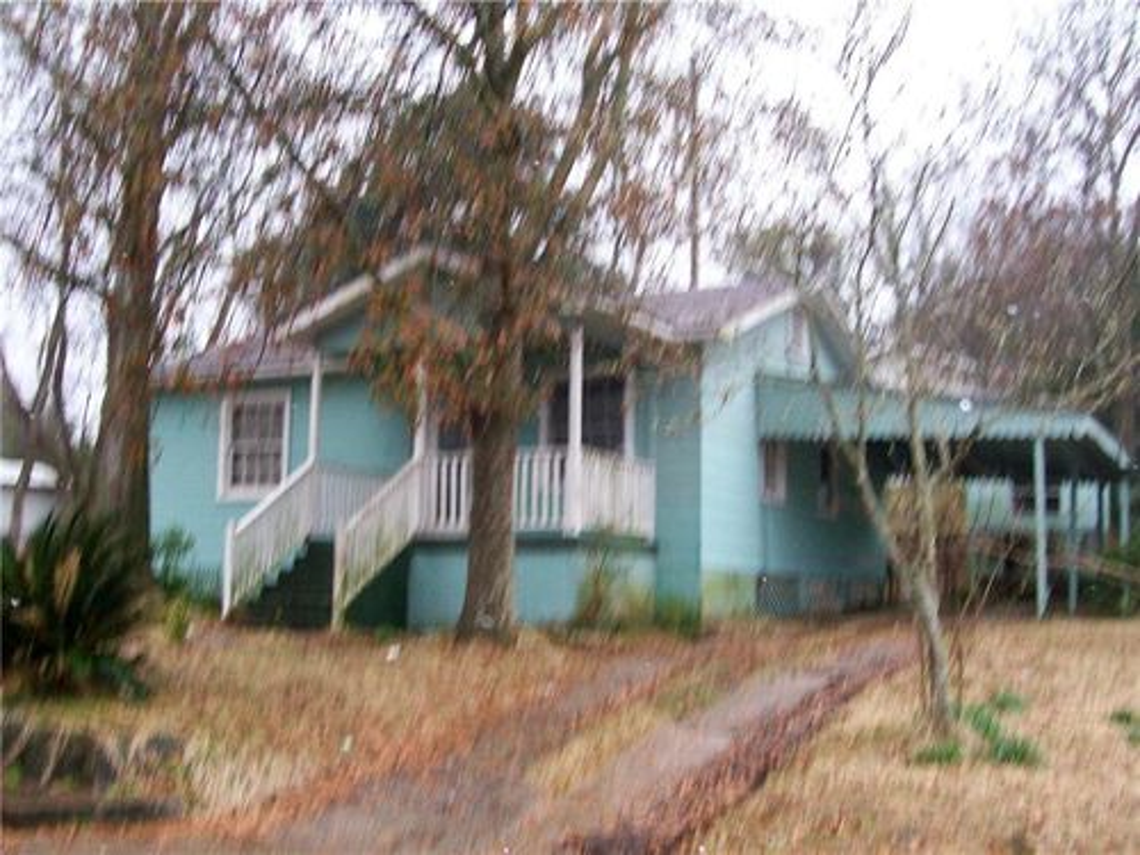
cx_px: 570
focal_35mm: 36
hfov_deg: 51.4
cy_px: 428
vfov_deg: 39.7
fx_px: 1186
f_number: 2.7
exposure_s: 1/64
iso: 140
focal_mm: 6
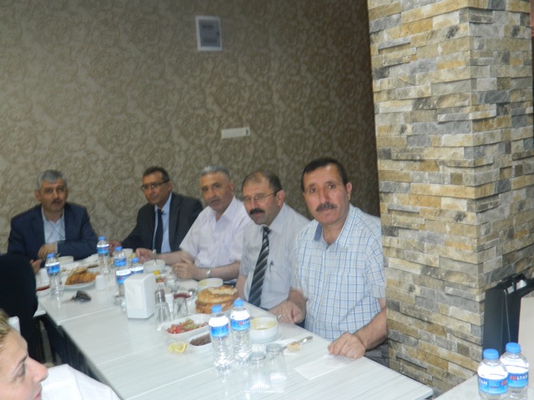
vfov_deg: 40.7
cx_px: 267
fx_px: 540
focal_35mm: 35
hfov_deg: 52.6
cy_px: 200
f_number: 3.3
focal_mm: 6.2
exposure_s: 1/30
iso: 200
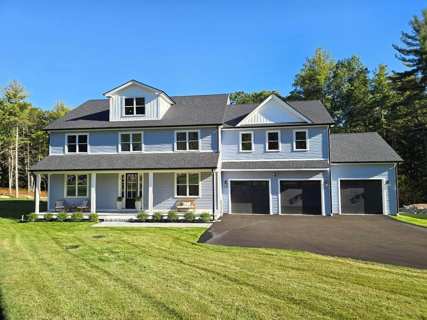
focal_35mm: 23
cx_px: 214
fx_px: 284
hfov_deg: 73.9
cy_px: 160
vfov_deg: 58.9
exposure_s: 1/328
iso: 12
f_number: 1.7
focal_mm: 6.3
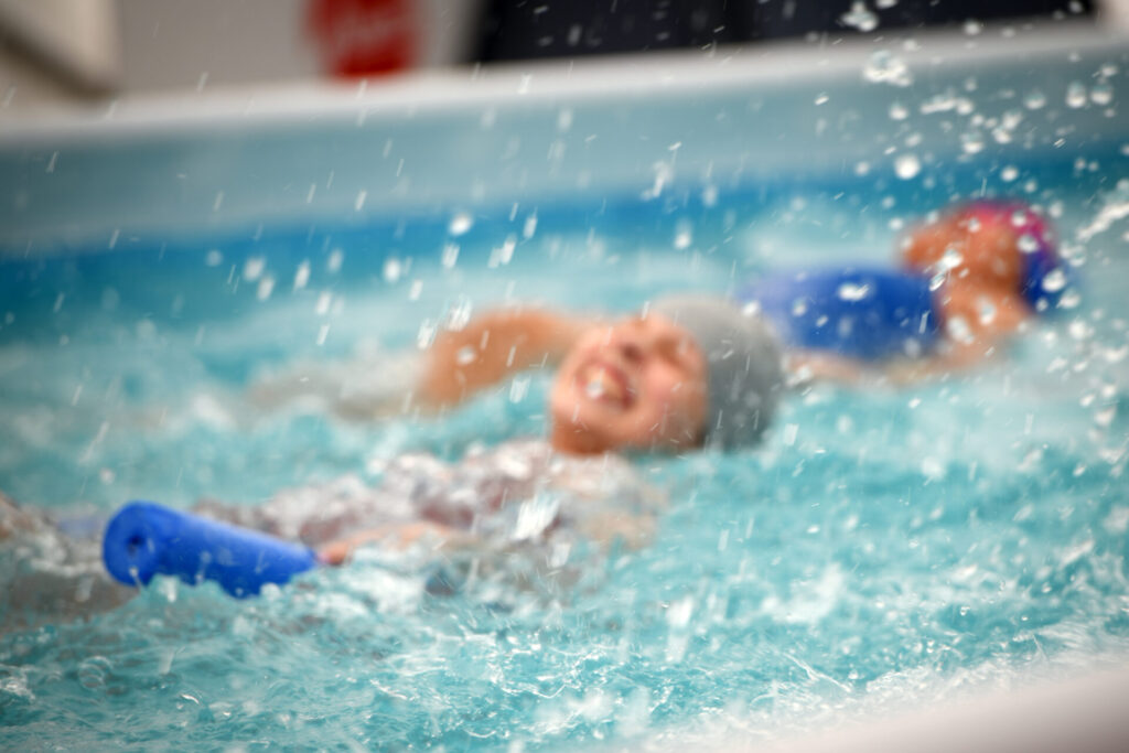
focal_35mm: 200
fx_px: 6273
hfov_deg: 10.3
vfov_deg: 6.9
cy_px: 376
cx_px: 564
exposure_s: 1/250
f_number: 4
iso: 64
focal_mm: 200
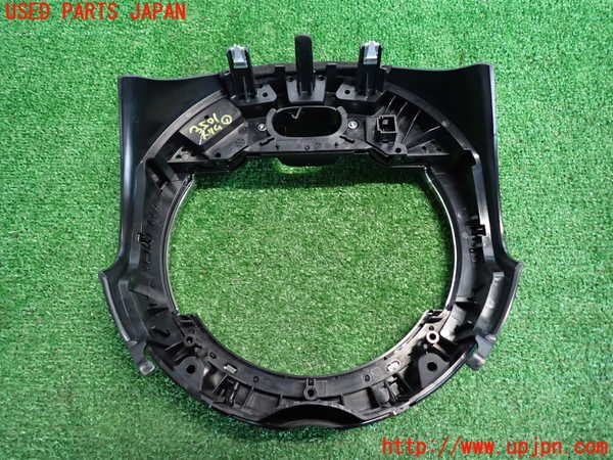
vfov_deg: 54.9
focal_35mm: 25
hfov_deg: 69.4
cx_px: 306
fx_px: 443
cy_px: 230
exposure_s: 1/30
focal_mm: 4.5
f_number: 2
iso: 640
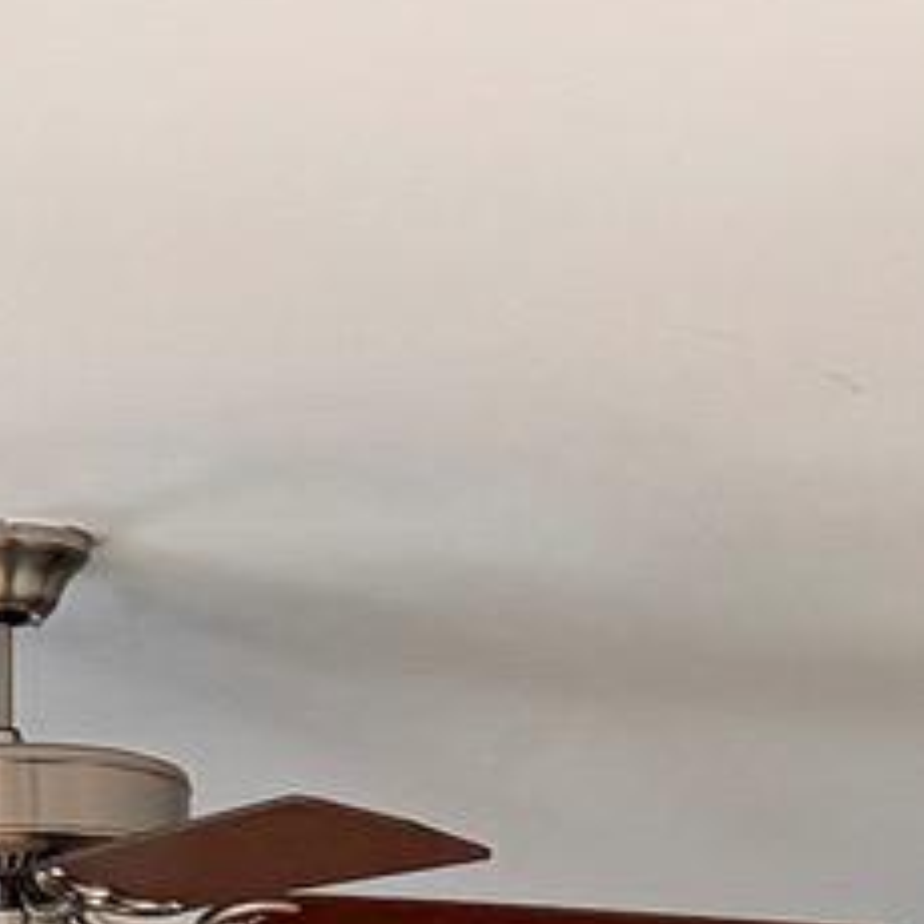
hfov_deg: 9.2
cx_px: -112
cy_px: 2543
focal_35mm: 189
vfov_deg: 8.2
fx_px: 5708
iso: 320
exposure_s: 1/60
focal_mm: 6.76
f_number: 1.78
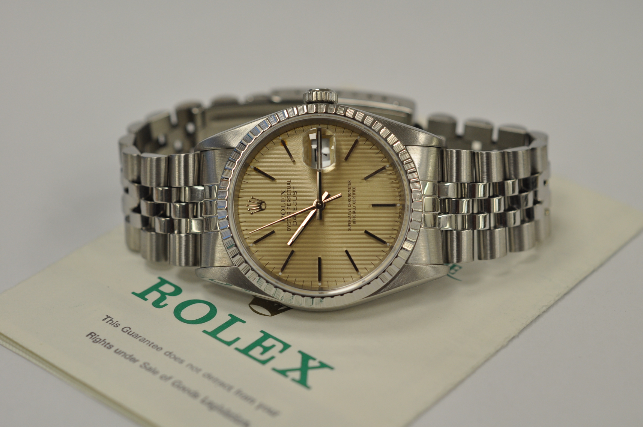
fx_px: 1606
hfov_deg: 22.6
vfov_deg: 15.2
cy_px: 214
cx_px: 322
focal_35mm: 90
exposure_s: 1/125
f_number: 5.6
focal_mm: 60
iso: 400
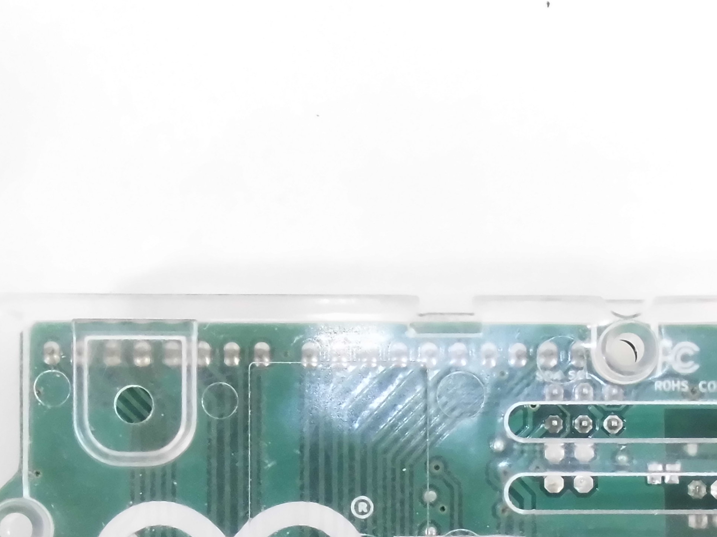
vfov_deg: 13.4
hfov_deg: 18.2
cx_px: 426
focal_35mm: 108
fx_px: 2237
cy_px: 597
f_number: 3.8
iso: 500
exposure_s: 1/125
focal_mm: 8.03
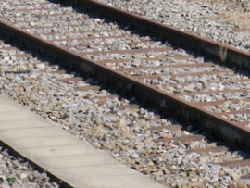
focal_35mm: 373
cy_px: -206
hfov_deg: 5.3
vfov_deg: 3.9
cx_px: 309
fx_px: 2696
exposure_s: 1/320
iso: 160
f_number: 9
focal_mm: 42
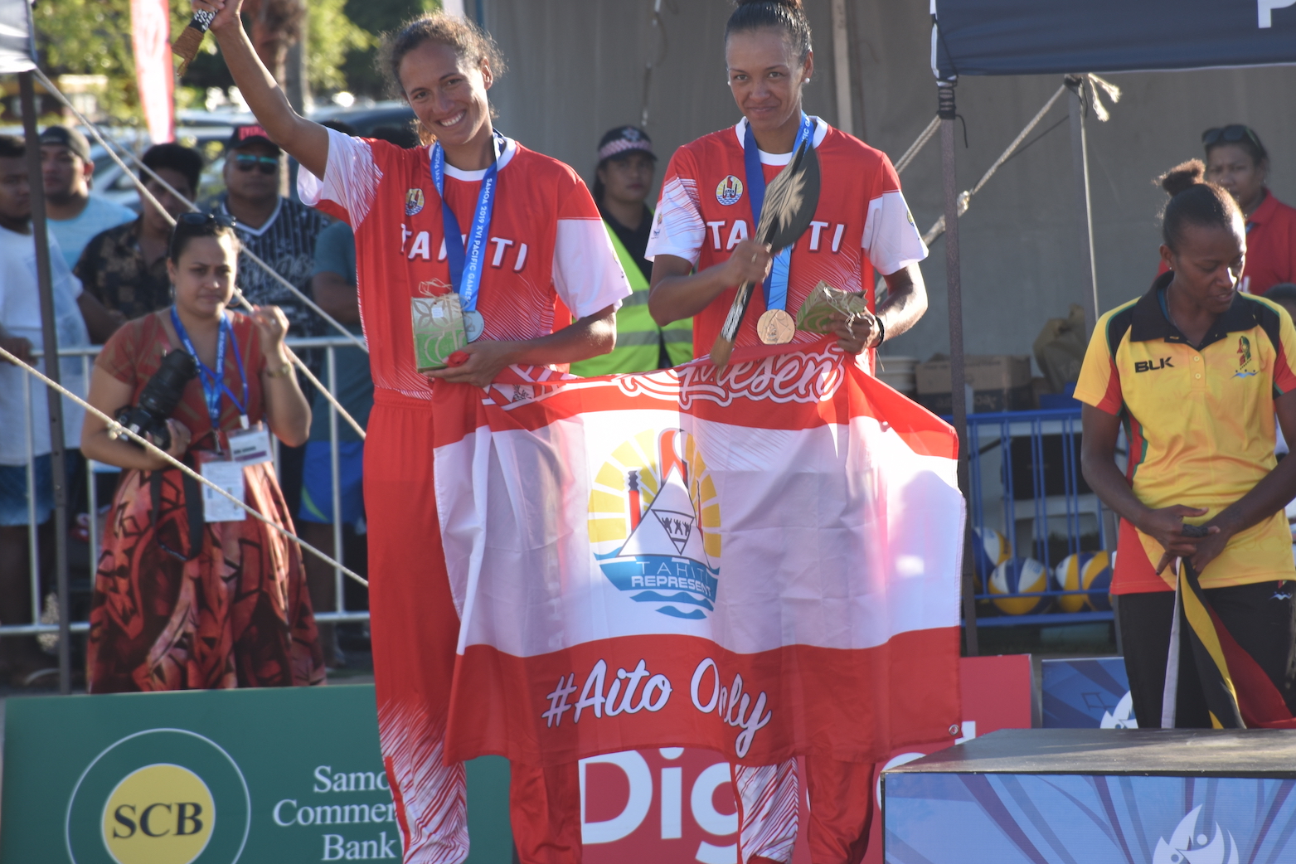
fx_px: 9287
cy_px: 347
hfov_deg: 8.0
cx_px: 762
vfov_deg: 5.3
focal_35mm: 258
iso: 100
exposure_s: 1/100
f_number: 8
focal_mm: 140
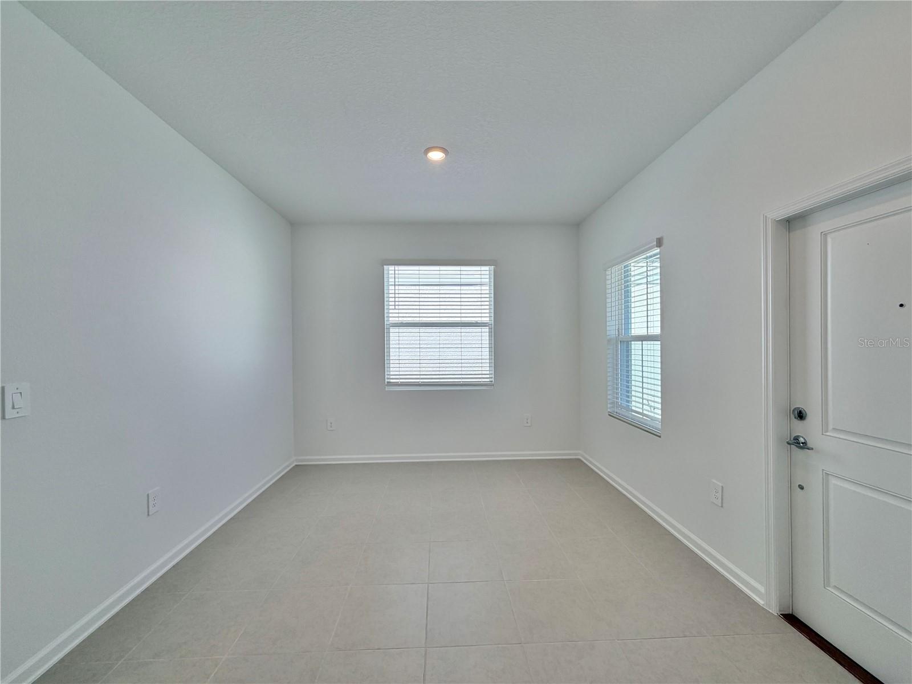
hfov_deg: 102.1
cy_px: 342
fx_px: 369
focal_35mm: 14
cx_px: 456
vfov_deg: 85.7
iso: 50
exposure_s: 1/120
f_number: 2.2
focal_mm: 2.22
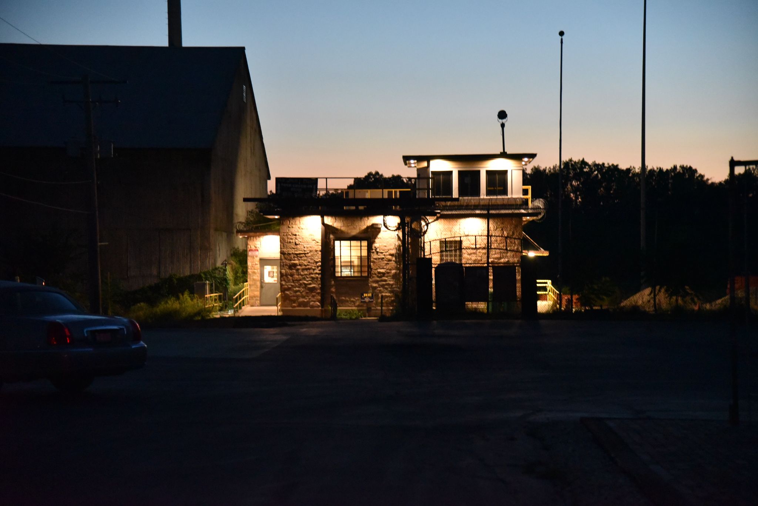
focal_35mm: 78
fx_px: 1643
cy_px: 253
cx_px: 379
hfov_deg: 26.0
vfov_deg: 17.5
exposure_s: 1/60
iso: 11400
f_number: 4
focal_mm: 78
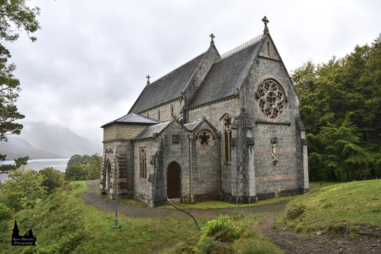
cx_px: 190
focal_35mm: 26
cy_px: 127
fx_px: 270
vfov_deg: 50.4
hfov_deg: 70.4
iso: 200
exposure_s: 1/125
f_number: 5.6
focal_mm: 17
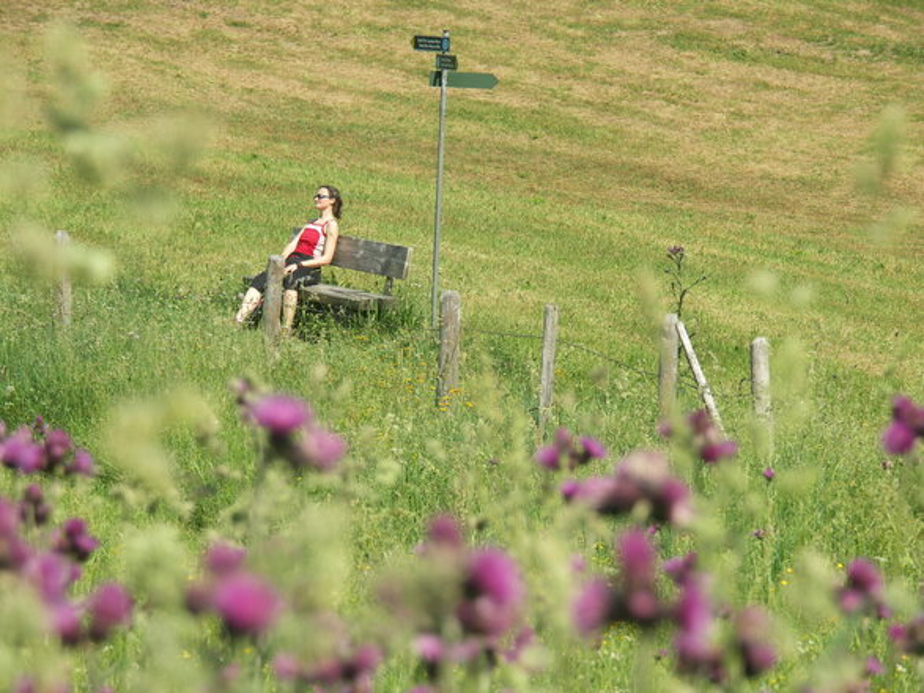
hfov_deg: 9.9
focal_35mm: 200
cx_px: 462
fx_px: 5337
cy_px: 346
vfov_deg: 7.4
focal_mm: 50.8
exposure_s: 1/250
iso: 50
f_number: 4
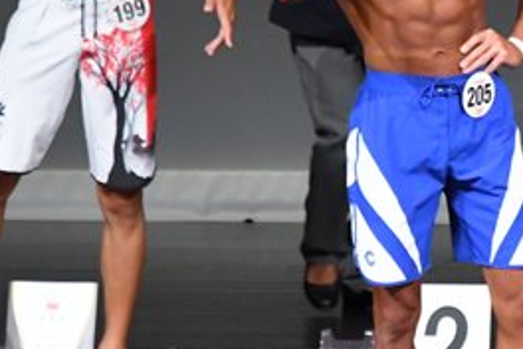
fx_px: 13423
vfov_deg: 1.5
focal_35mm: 924
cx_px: 585
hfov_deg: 2.2
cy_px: 75
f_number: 5.6
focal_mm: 210
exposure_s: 1/400
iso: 5000
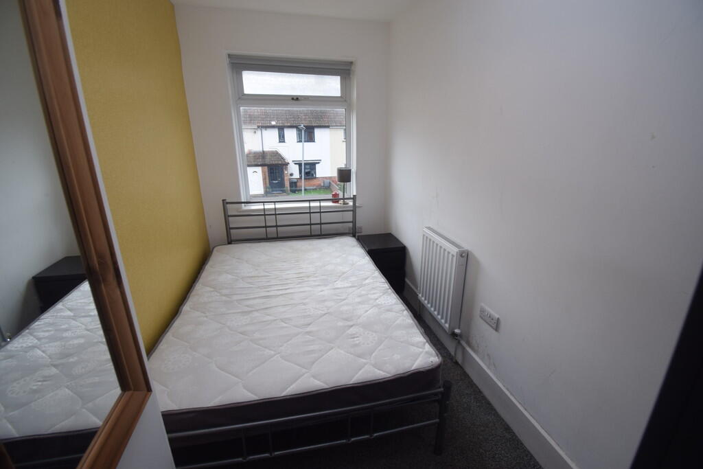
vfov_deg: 77.3
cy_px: 234
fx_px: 293
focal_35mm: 15
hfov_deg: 100.4
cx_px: 352
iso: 400
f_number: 6.3
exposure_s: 1/160
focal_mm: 10
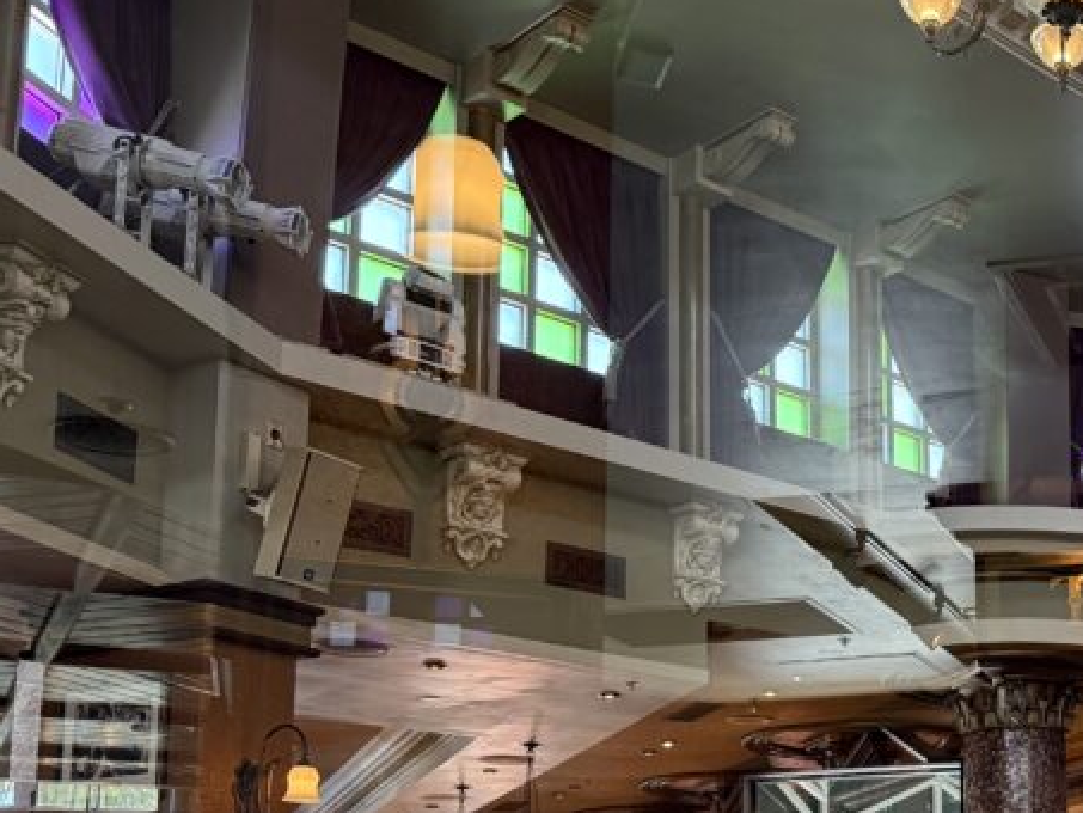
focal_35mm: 53
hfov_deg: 32.0
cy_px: 729
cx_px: 1191
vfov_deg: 26.6
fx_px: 1659
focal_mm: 6.76
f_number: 1.78
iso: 500
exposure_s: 1/60
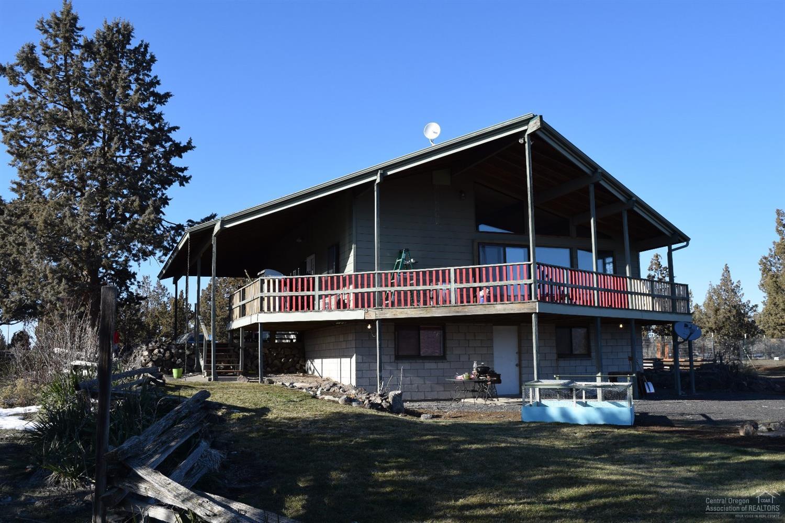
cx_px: 392
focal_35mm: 34
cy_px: 262
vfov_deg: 38.4
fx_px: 752
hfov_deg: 55.1
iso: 200
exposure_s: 1/320
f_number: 9
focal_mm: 23
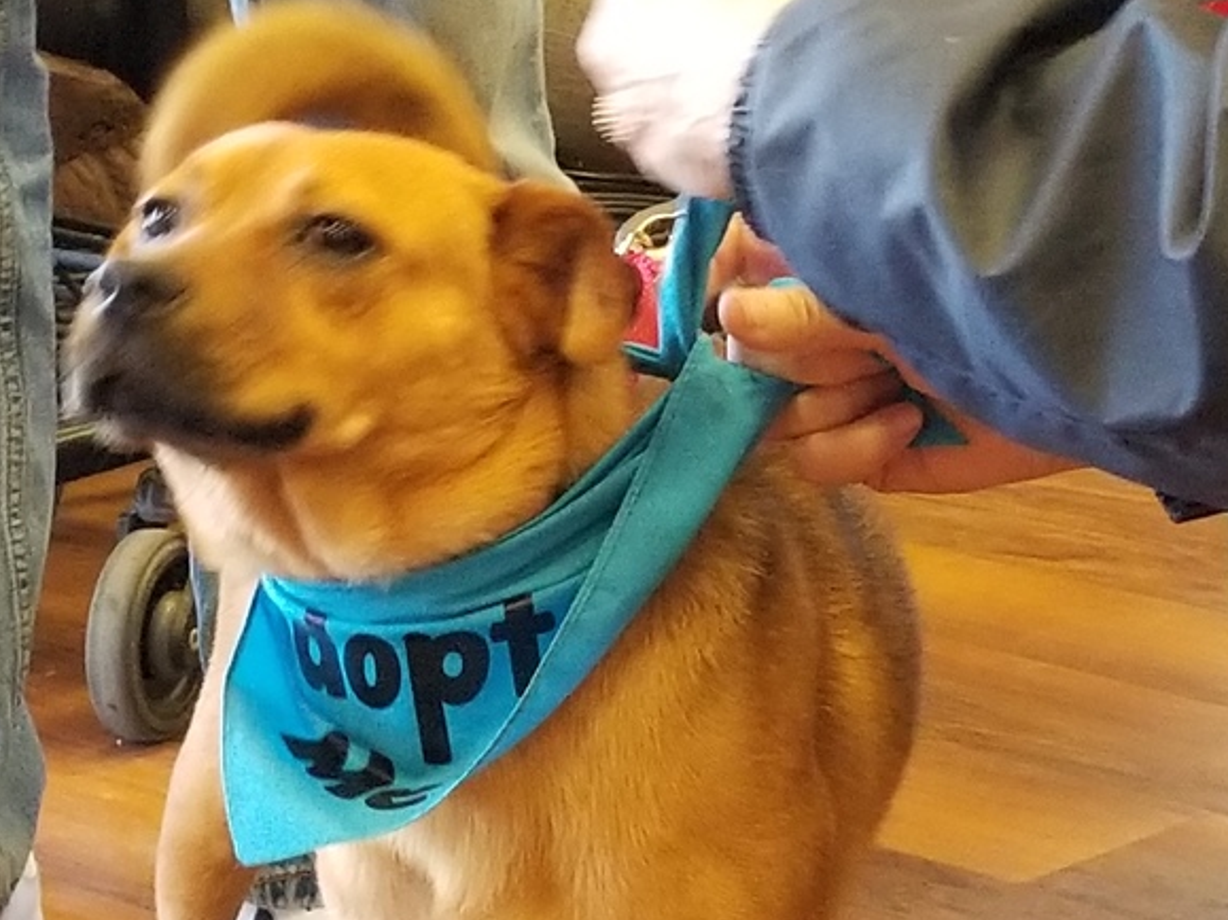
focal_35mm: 46
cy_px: 538
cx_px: 394
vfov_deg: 31.4
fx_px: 1632
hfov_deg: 40.7
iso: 250
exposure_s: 1/60
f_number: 1.7
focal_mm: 4.25
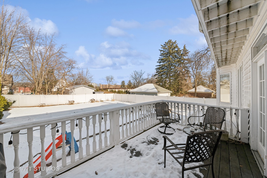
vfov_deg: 90.0
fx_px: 89
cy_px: 89
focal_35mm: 12
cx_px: 134
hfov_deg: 112.6
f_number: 13
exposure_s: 1/125
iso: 100
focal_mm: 12
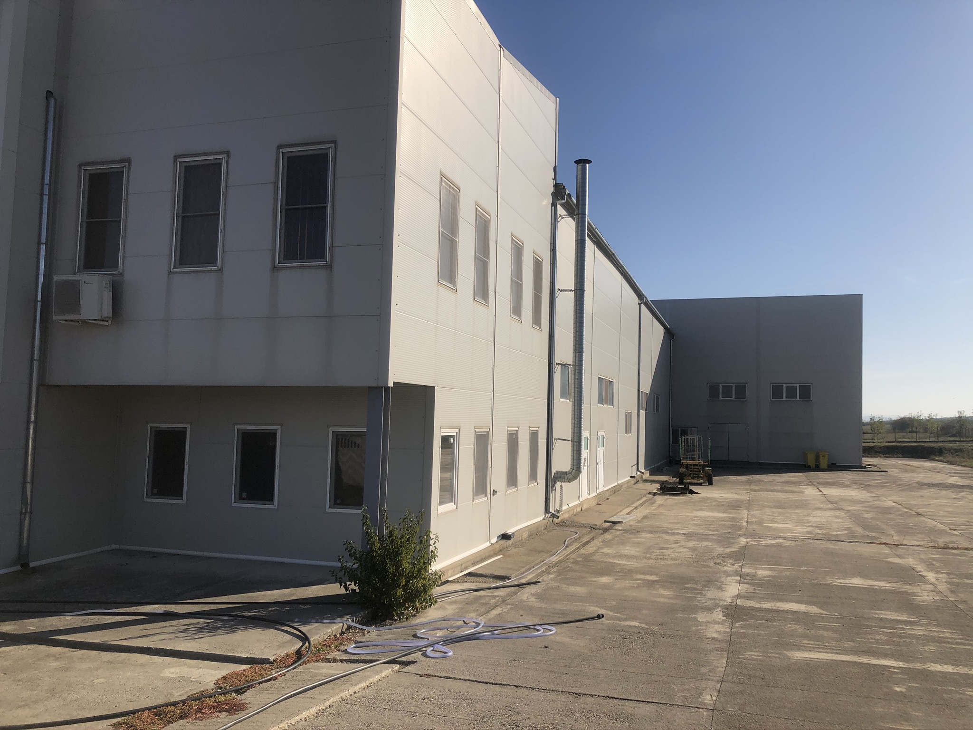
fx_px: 787
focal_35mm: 28
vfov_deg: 49.7
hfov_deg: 63.4
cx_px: 486
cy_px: 365
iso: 20
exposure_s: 1/3003
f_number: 1.8
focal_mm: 3.99
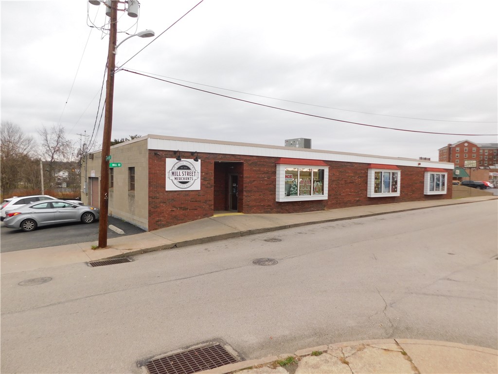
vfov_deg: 58.9
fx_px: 331
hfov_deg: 73.9
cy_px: 187
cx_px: 249
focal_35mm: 23
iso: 125
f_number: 3
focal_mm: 4
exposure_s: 1/100
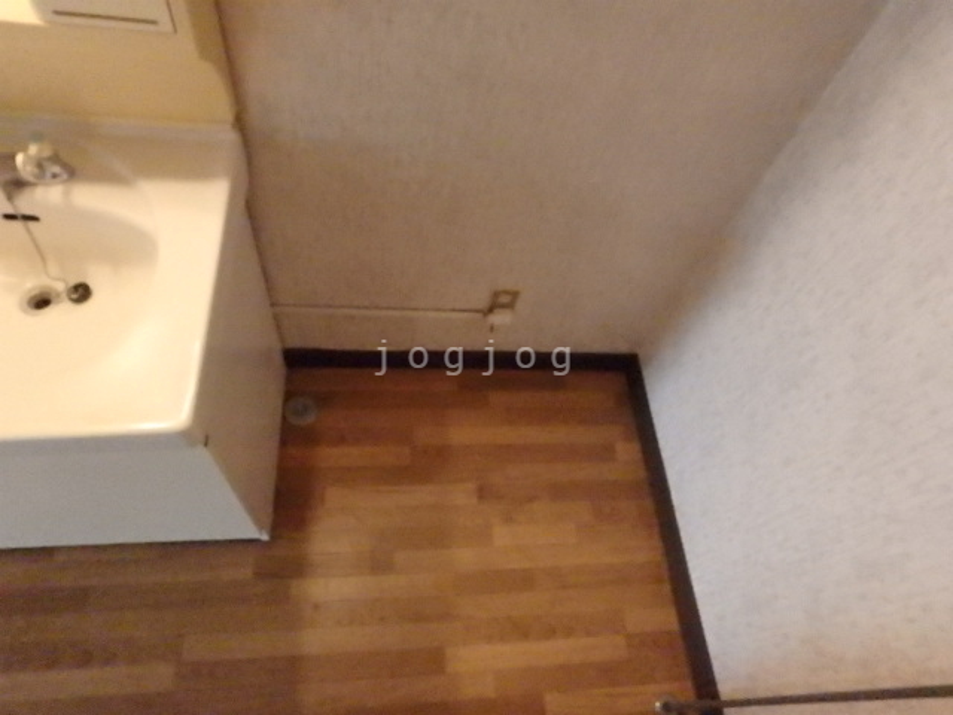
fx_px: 578
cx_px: 476
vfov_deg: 63.4
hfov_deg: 79.0
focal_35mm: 21
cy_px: 358
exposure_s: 1/100
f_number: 3.5
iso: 3200
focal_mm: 3.7
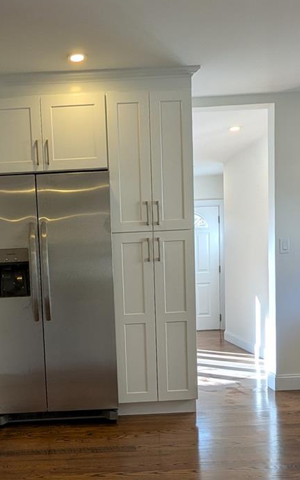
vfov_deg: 50.5
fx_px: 497
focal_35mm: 38
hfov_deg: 32.8
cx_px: 67
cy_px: 327
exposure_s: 1/99.4
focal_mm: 2.35
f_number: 2.2
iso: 48
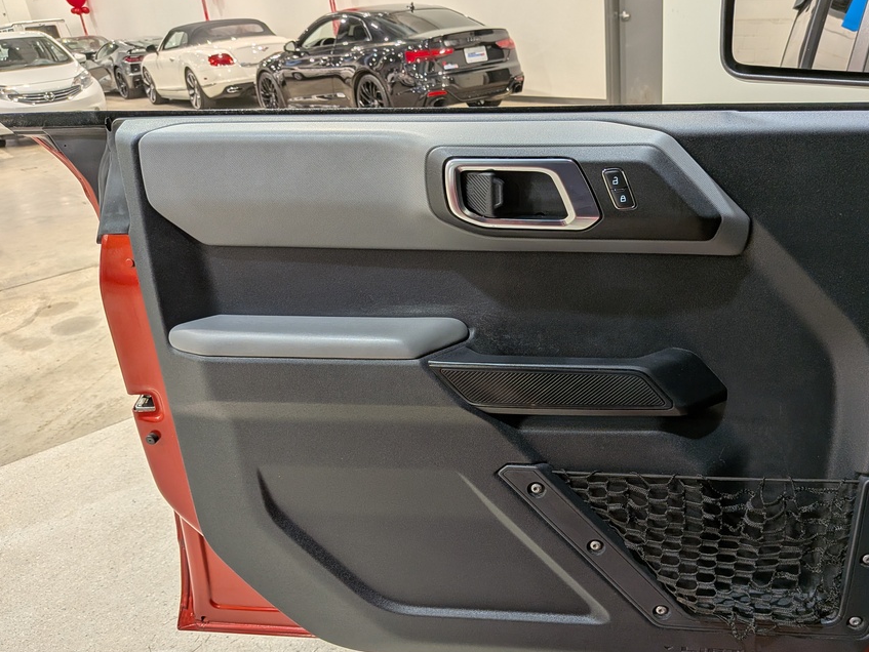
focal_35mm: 29
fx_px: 728
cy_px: 365
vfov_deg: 48.2
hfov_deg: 61.3
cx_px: 508
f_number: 1.7
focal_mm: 4.53
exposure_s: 1/196
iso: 28
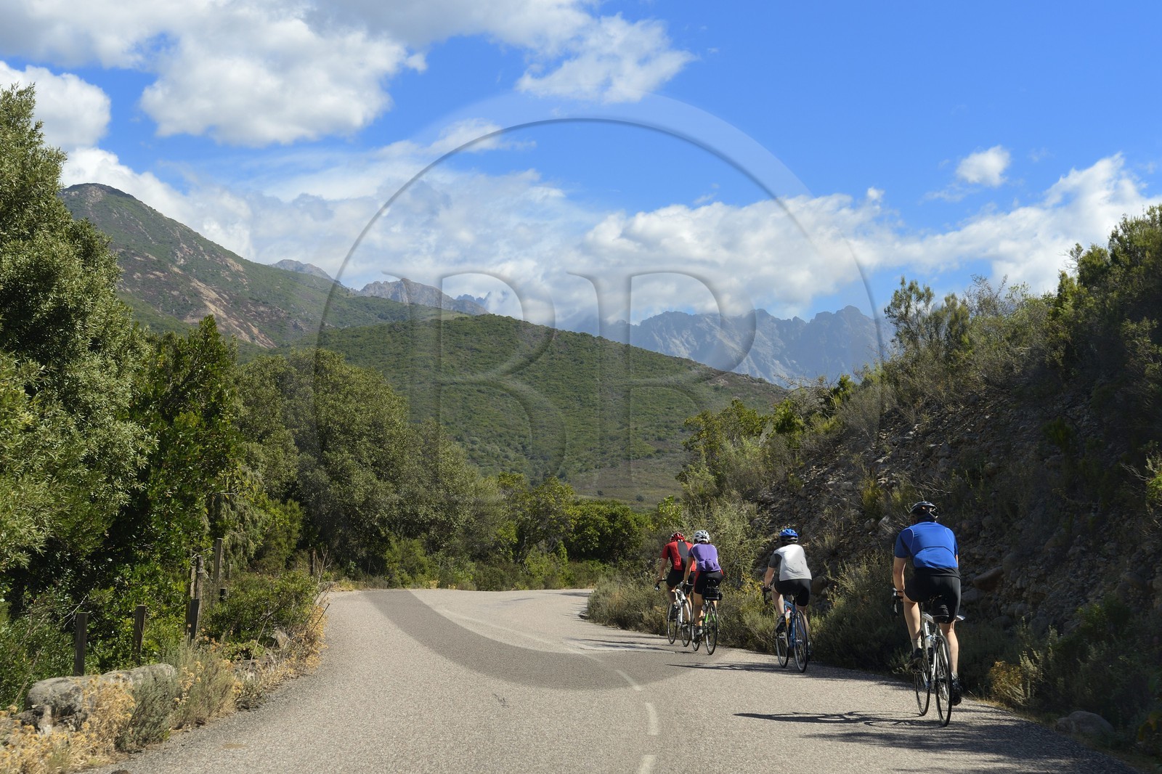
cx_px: 581
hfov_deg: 35.6
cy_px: 387
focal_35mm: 56
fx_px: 1807
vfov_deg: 24.2
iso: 200
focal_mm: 56
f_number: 11
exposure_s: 1/200
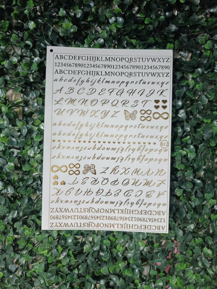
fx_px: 201
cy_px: 144
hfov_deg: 56.8
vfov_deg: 71.6
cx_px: 108
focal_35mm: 24
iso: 1963
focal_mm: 6.14
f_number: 1.65
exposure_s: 1/25
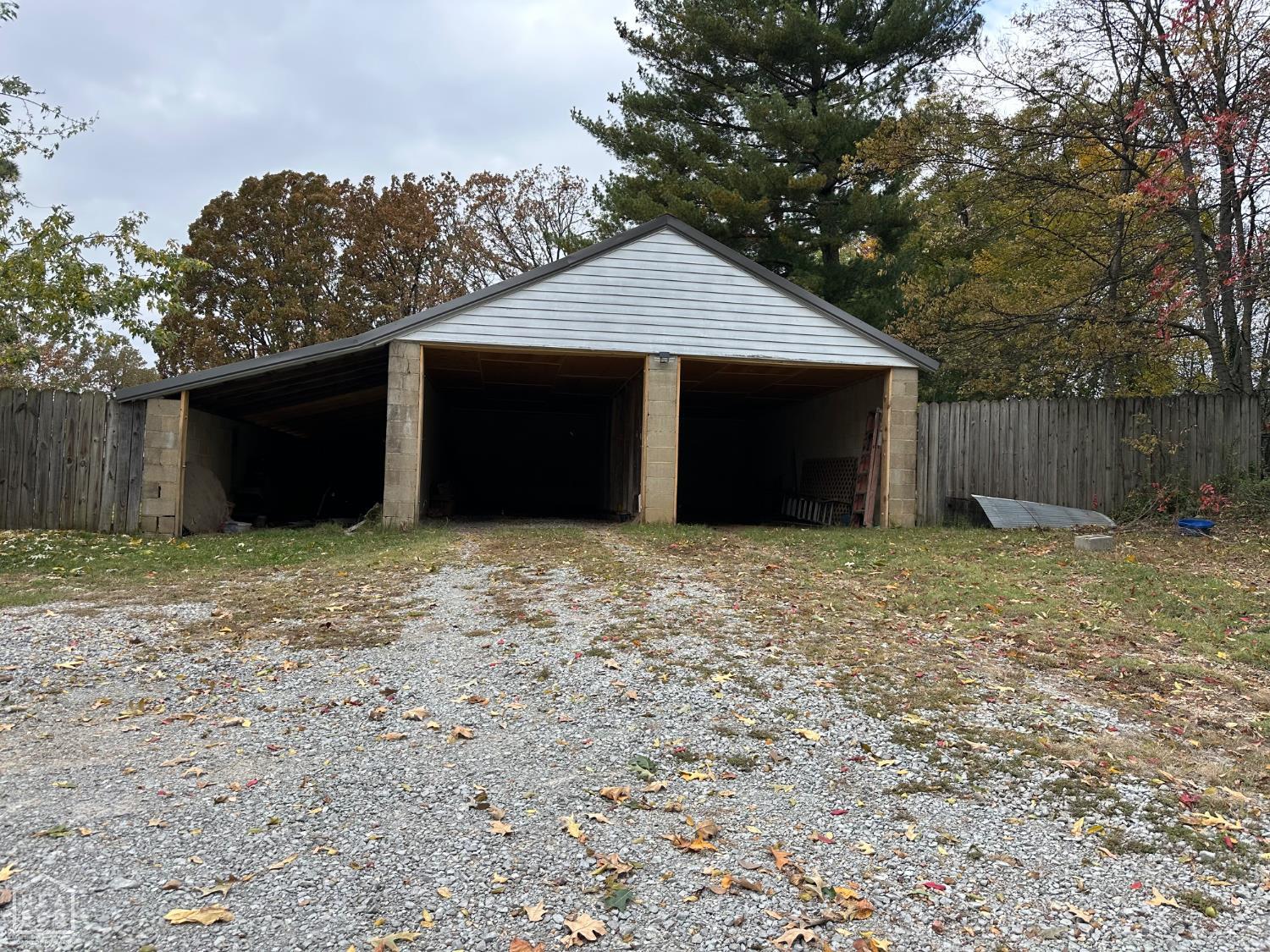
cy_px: 476
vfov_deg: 56.8
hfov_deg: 71.6
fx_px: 881
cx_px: 635
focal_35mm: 24
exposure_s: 1/816
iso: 80
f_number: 1.78
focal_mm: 6.86
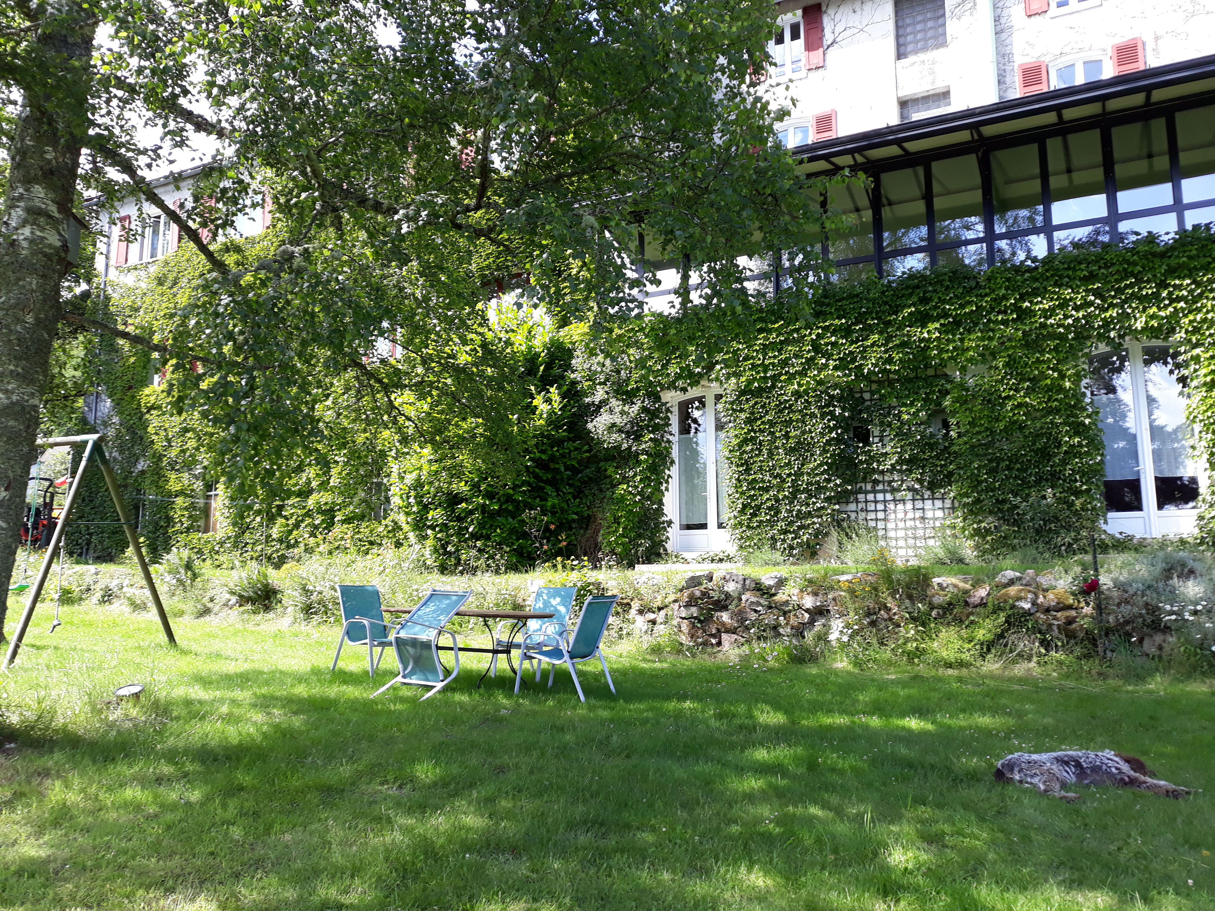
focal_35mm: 27
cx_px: 608
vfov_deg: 51.4
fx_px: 948
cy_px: 456
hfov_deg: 65.3
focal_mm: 3.71
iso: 40
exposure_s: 1/281
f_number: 1.7
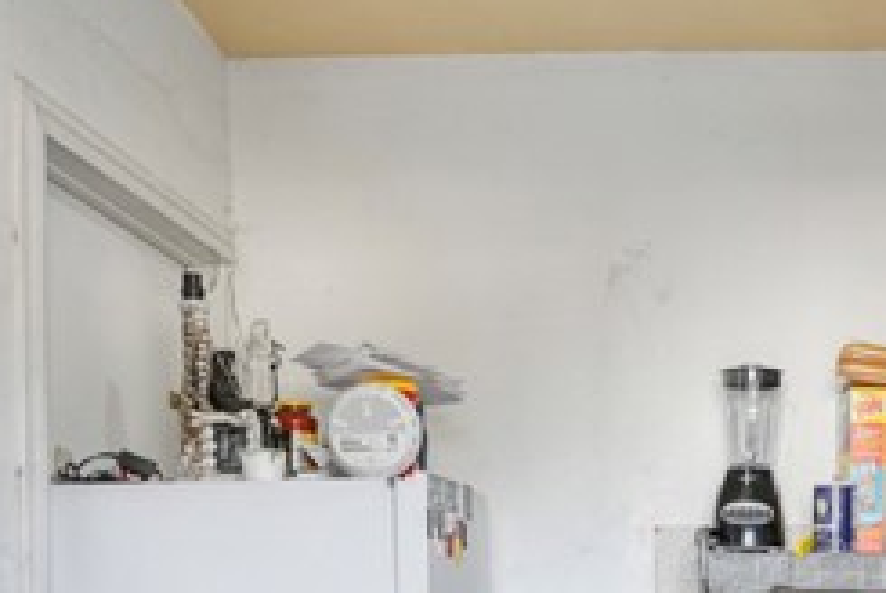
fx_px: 1158
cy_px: 617
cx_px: 738
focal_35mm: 47
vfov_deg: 26.9
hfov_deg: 39.8
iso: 500
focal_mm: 12
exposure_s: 1/30
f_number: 4
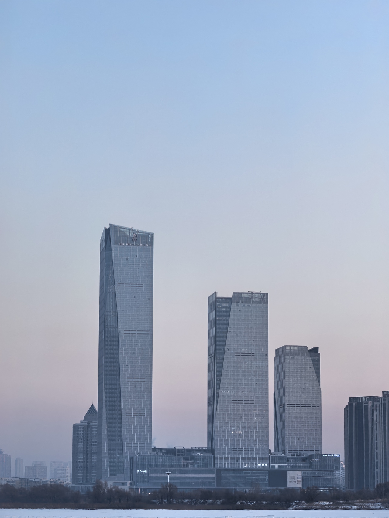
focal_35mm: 96
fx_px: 1439
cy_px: 259
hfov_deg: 15.4
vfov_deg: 20.4
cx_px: 194
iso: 50
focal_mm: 15
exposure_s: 1/150
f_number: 2.1
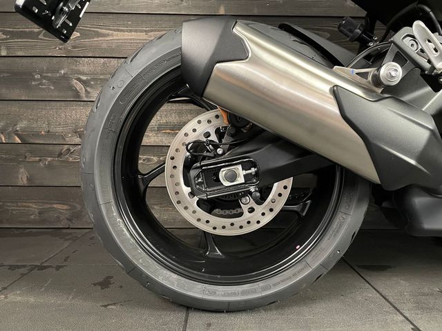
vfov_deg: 53.1
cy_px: 166
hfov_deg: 67.3
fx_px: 332
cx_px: 221
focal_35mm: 26
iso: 500
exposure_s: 1/25
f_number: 1.6
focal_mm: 4.2
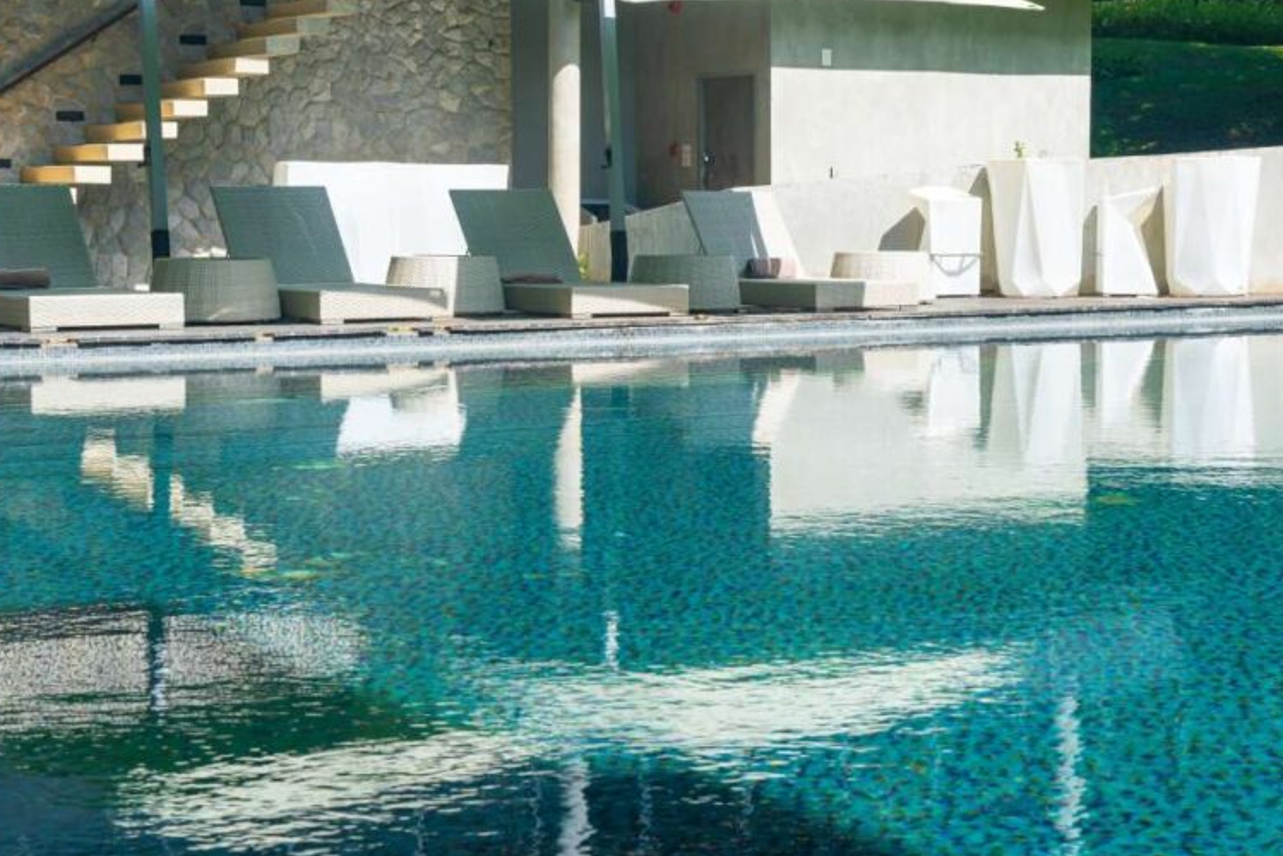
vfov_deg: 20.3
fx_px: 2389
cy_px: 381
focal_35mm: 67
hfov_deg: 30.0
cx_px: 716
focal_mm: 49
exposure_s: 1/100
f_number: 11
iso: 100
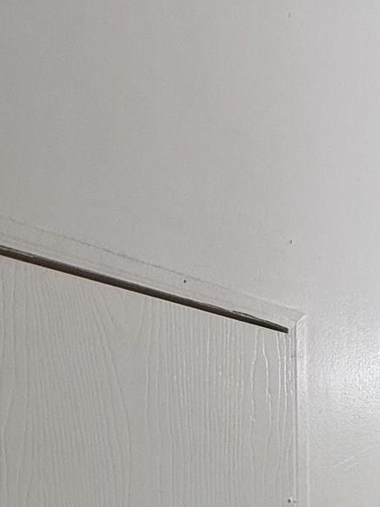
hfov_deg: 20.8
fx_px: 804
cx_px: 630
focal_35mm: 55
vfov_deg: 29.0
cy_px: 643
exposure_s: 1/128
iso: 64
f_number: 2.2
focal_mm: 2.22
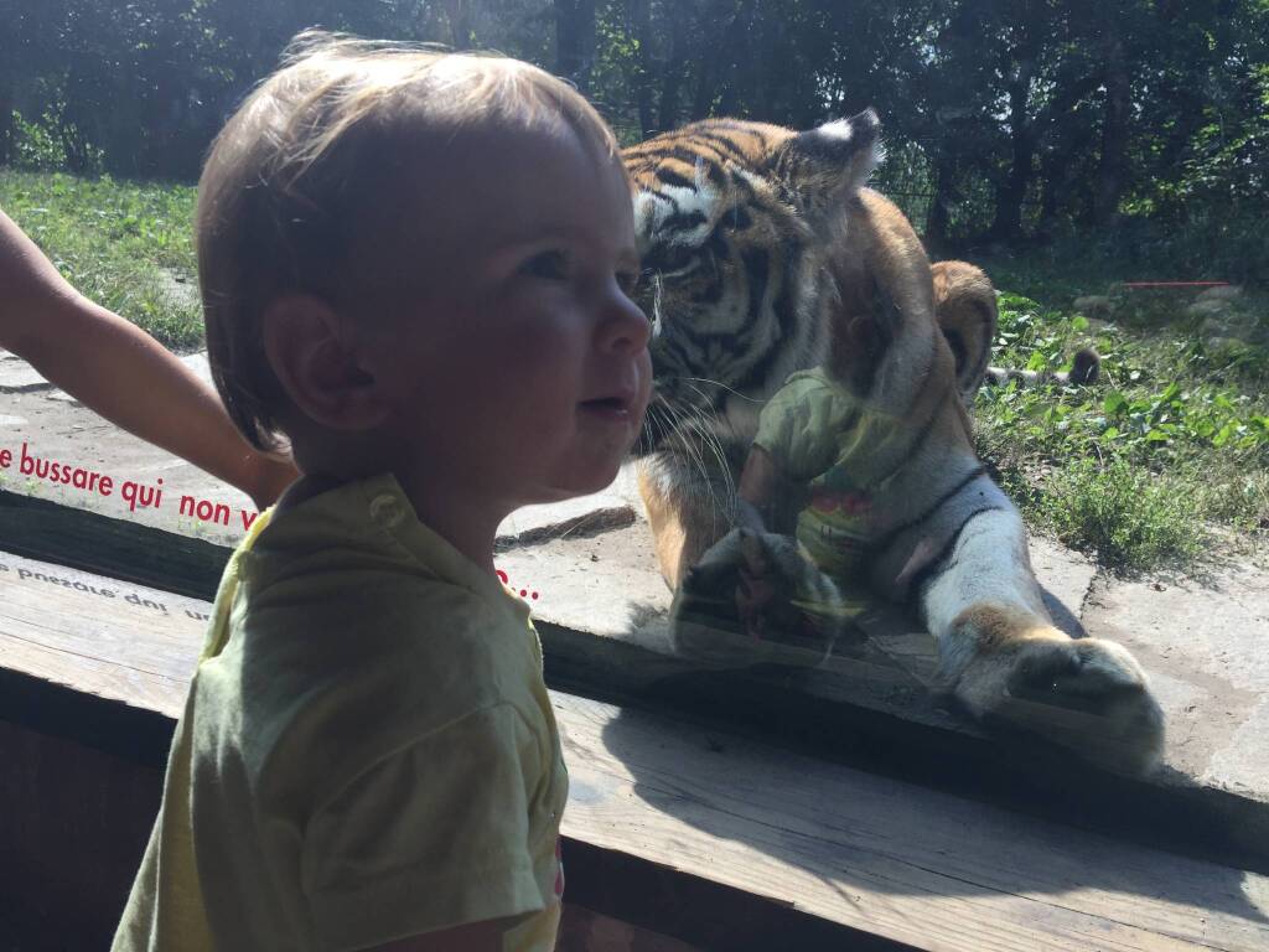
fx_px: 1063
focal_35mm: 29
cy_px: 476
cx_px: 634
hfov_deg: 61.7
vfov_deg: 48.2
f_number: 2.2
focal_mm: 4.15
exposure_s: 1/824
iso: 32
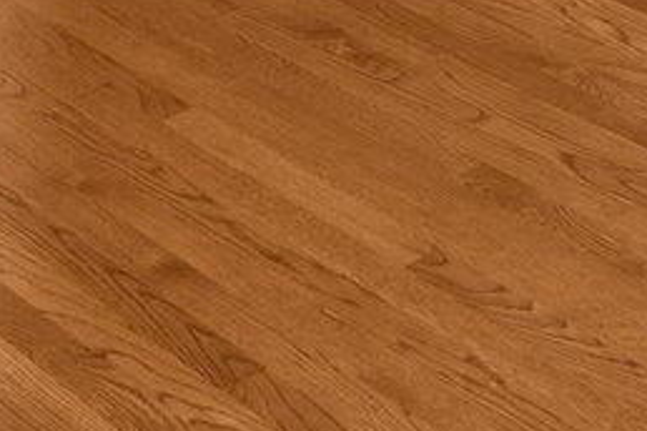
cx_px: 135
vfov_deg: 9.5
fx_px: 1995
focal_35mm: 111
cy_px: -888
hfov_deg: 18.3
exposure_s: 1/2.5
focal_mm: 14
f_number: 8
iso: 250
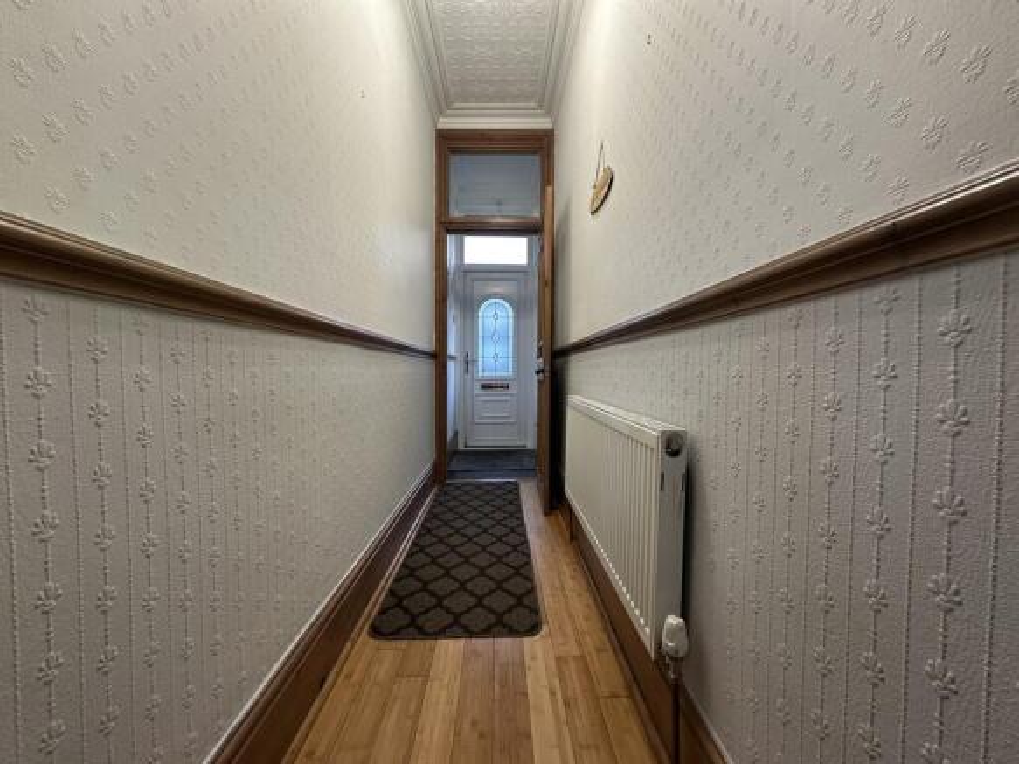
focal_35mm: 14
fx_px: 412
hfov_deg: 102.1
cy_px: 382
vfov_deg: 85.7
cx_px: 510
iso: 160
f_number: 2.2
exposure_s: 1/50
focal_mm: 2.22
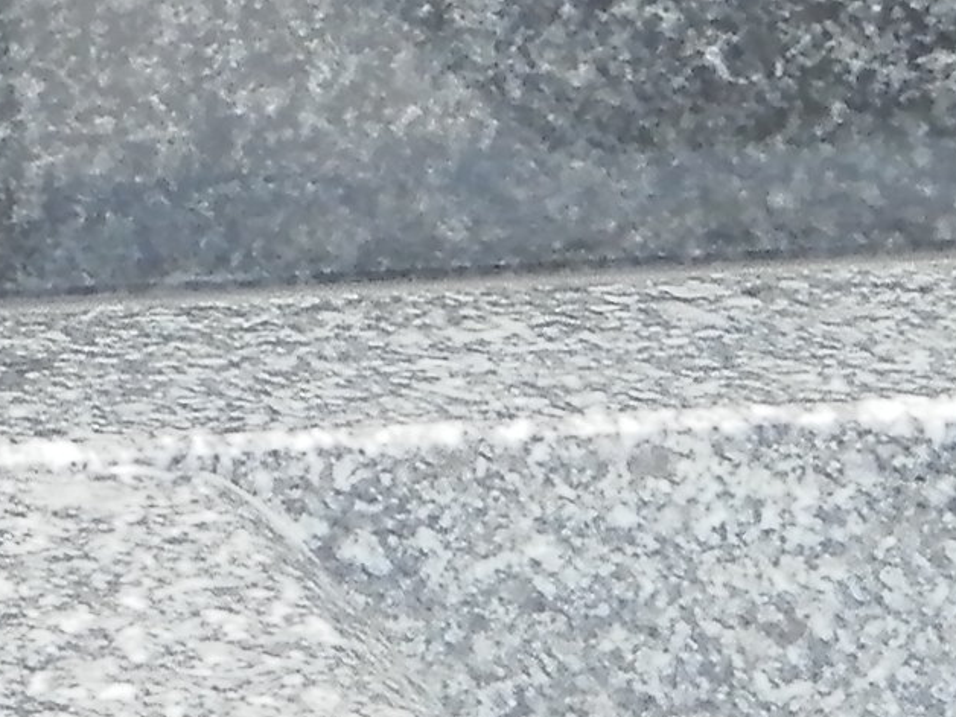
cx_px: -508
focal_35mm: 778
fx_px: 21486
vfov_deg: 1.9
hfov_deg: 2.5
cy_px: -1769
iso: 200
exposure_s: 1/160
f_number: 4.5
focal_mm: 19
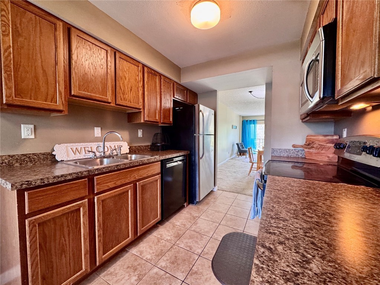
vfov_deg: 85.7
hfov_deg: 102.1
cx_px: 190
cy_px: 142
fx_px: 154
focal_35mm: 14
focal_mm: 2.22
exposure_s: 1/60
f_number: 2.2
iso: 320
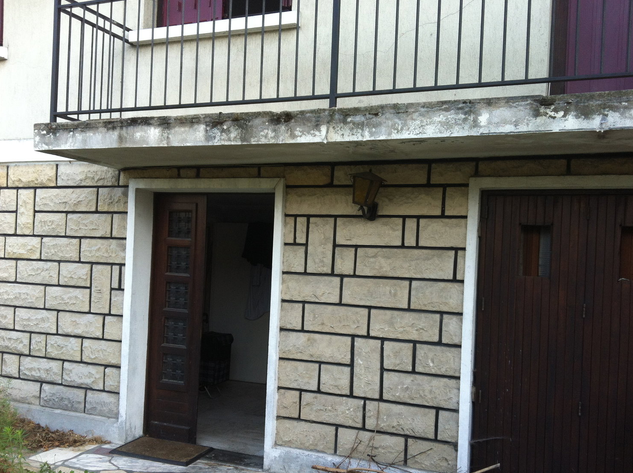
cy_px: 253
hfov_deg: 49.0
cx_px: 322
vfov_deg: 37.6
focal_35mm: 38
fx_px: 694
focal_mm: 3.85
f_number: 2.8
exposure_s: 1/149
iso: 80
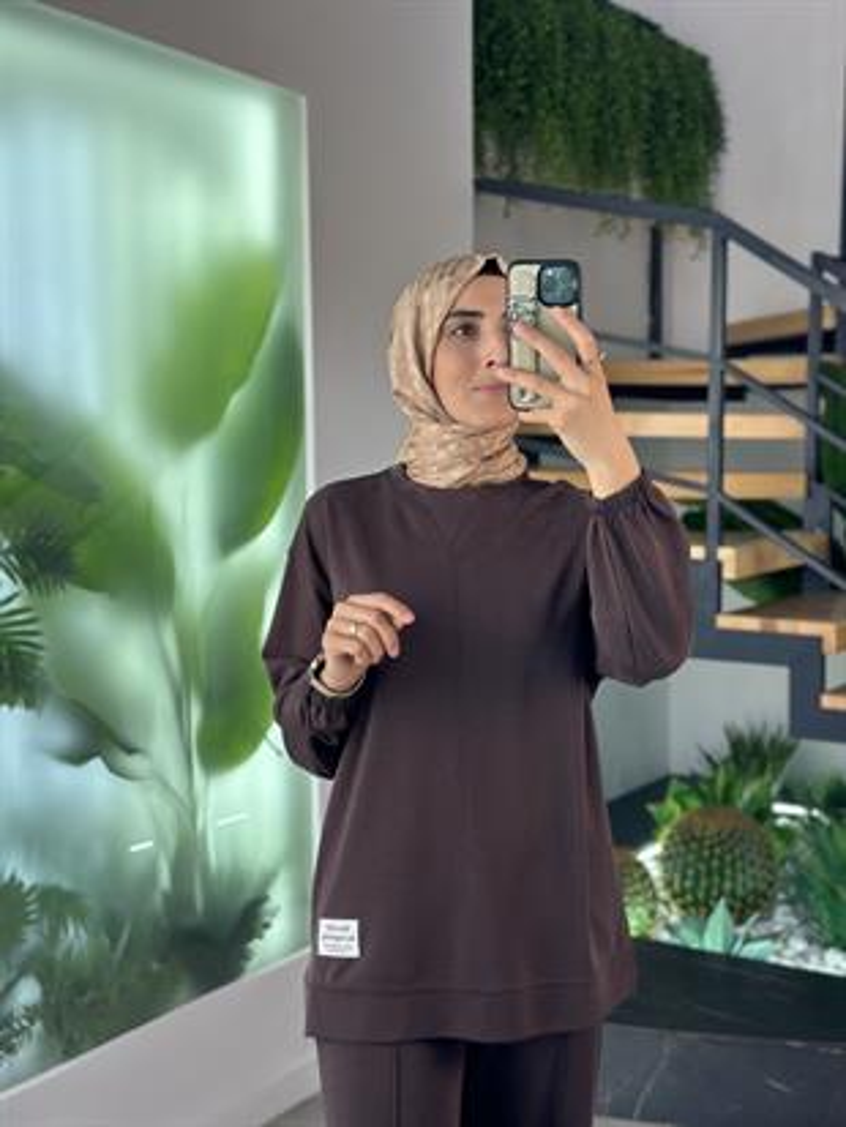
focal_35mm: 48
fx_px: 1563
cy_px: 564
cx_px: 423
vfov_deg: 39.6
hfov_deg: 30.3
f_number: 1.78
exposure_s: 1/256
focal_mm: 6.86
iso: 80
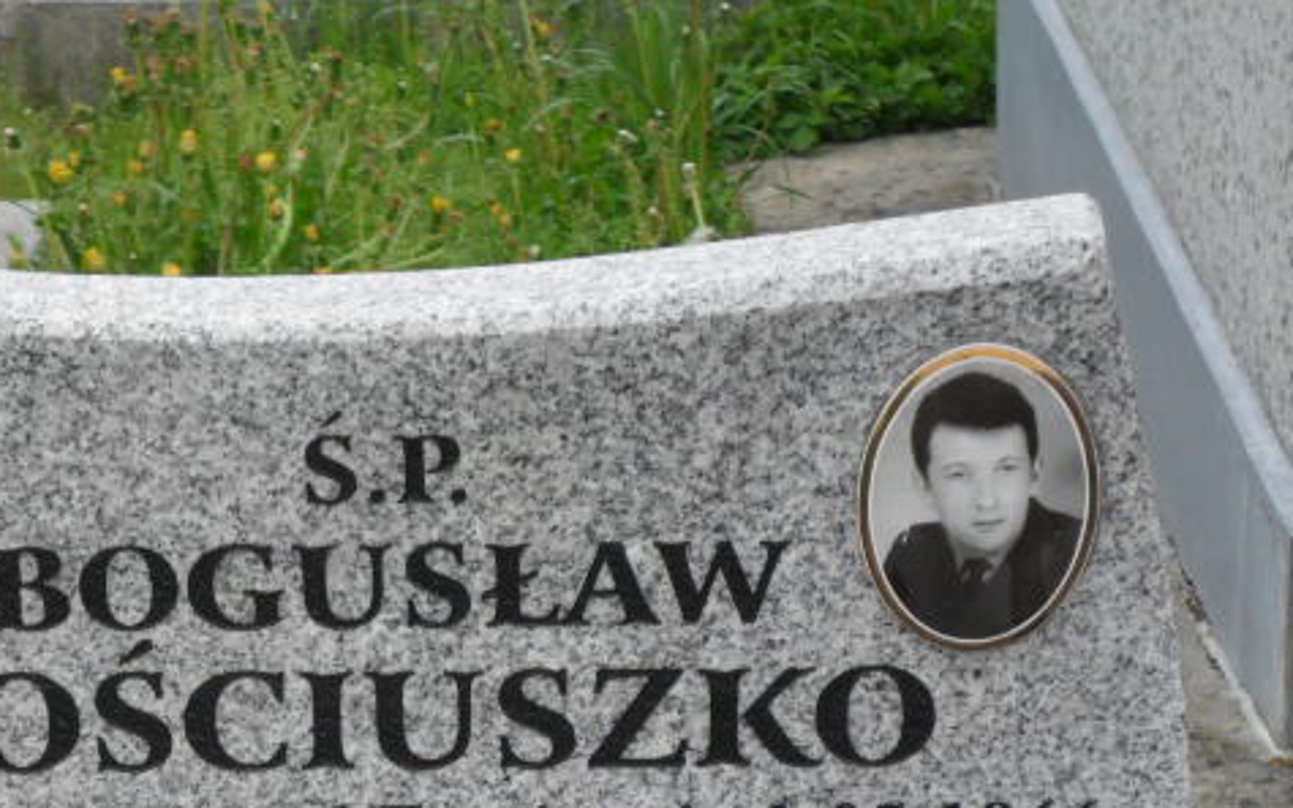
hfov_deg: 12.3
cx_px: 223
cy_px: 977
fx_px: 5956
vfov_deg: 7.7
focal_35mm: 169
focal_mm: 13.2
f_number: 3.9
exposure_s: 1/125
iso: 100
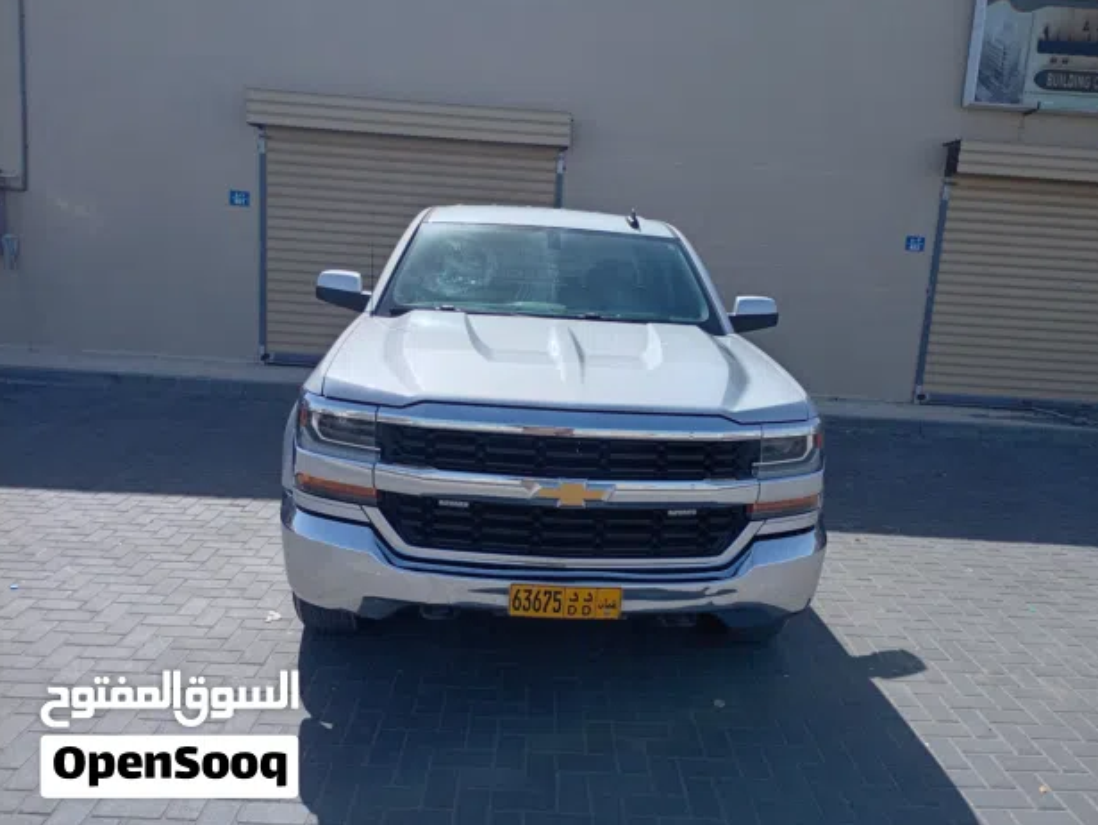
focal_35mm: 26
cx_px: 568
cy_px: 412
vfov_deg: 53.1
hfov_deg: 67.3
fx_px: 825
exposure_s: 1/1082
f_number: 1.8
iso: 100
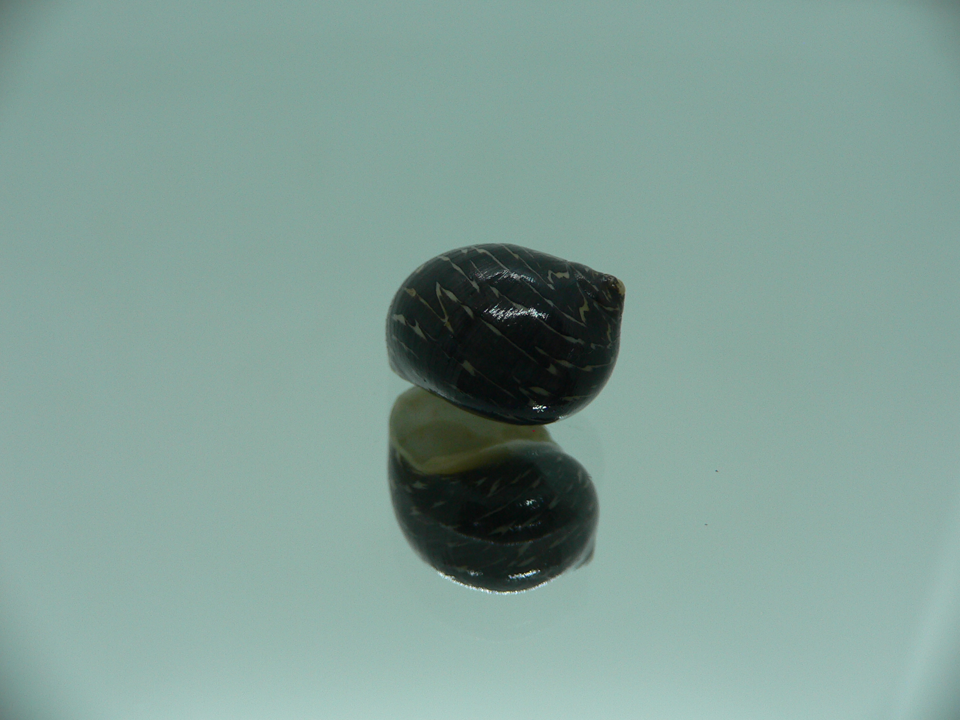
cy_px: 360
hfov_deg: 52.6
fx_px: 971
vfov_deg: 40.7
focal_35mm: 35
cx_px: 480
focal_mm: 4.6
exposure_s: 1/80
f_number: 2.8
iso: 80
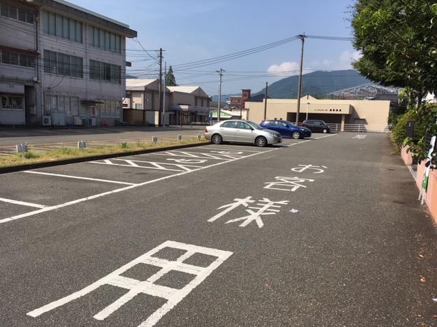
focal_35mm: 29
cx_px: 218
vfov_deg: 48.2
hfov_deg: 61.7
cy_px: 164
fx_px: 366
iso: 25
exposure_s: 1/2079
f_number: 2.2
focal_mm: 4.15
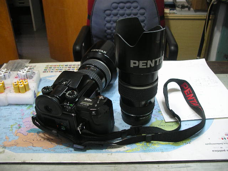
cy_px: 86
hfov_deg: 50.1
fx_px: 244
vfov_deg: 38.7
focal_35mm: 37
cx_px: 114
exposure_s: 1/14
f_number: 2.8
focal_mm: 7.8
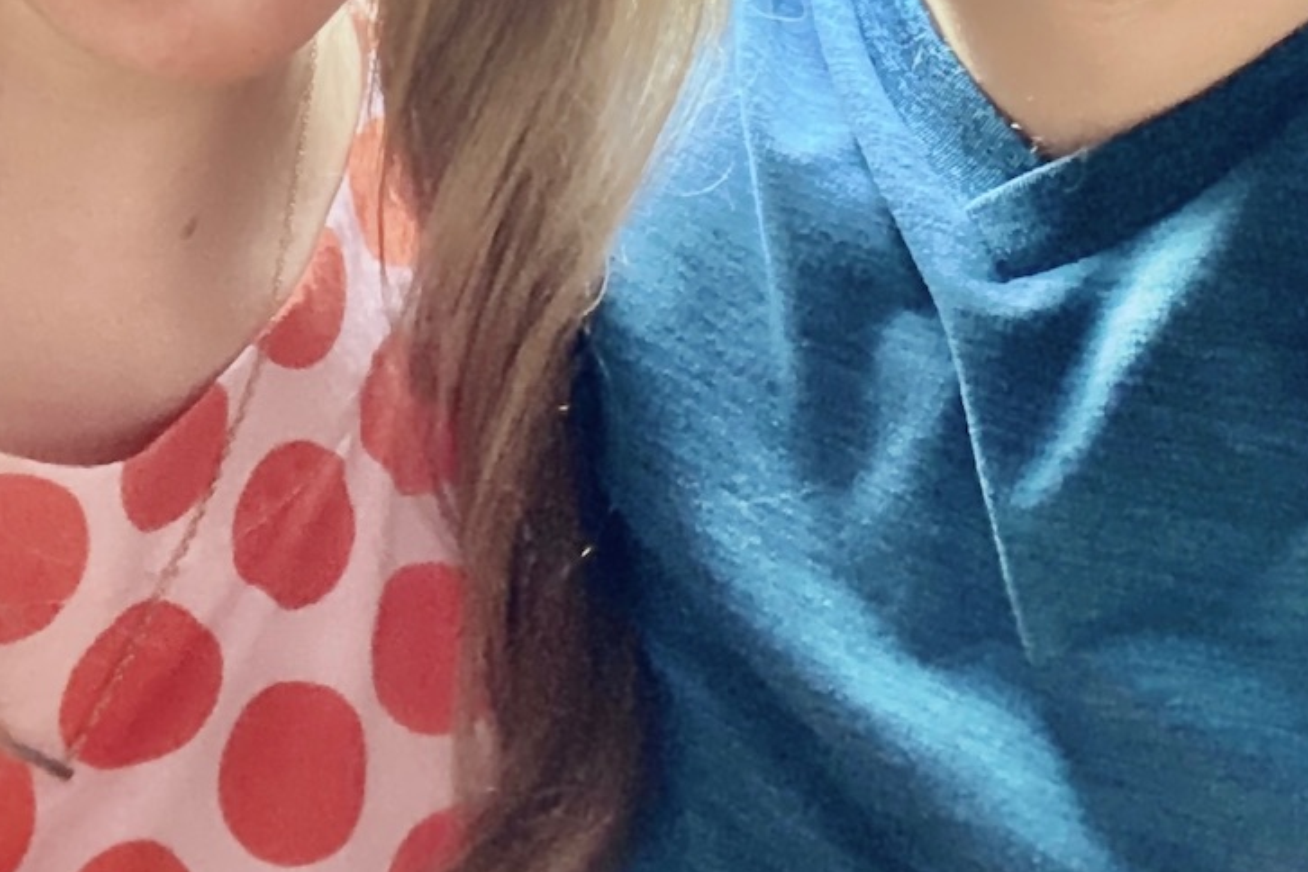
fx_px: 3197
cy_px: -587
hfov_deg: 23.1
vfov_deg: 14.1
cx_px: 613
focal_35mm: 88
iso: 320
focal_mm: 2.71
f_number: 2.2
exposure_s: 1/60
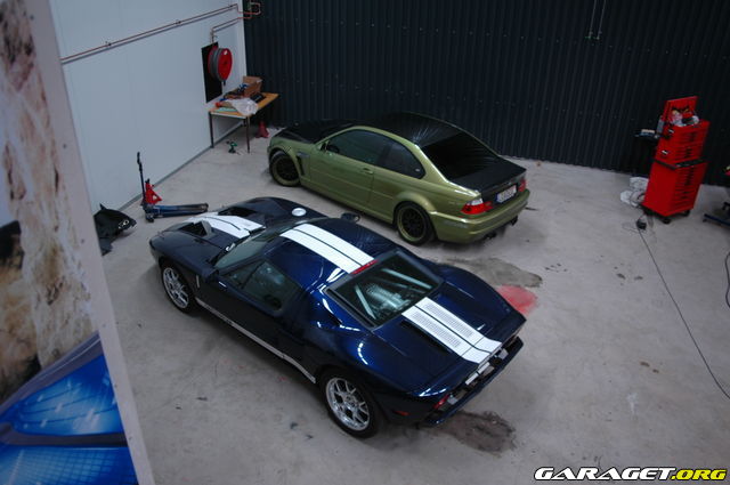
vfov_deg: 43.5
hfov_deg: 62.0
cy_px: 242
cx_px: 365
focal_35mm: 30
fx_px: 608
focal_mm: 20
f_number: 3.8
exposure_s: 1/13
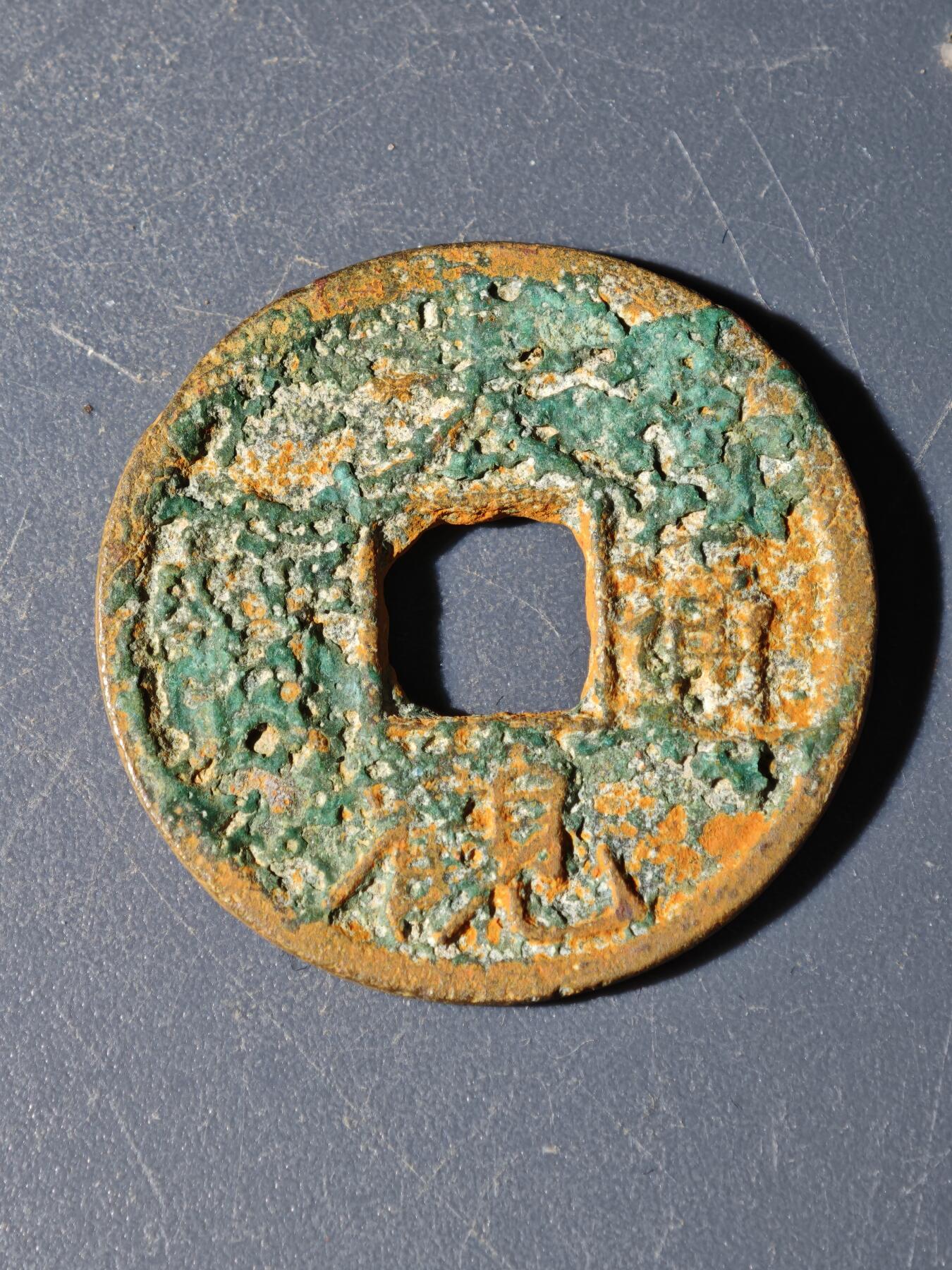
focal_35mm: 103
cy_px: 635
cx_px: 476
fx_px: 3777
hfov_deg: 14.4
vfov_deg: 19.1
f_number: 2
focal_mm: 9
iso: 200
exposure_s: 1/100
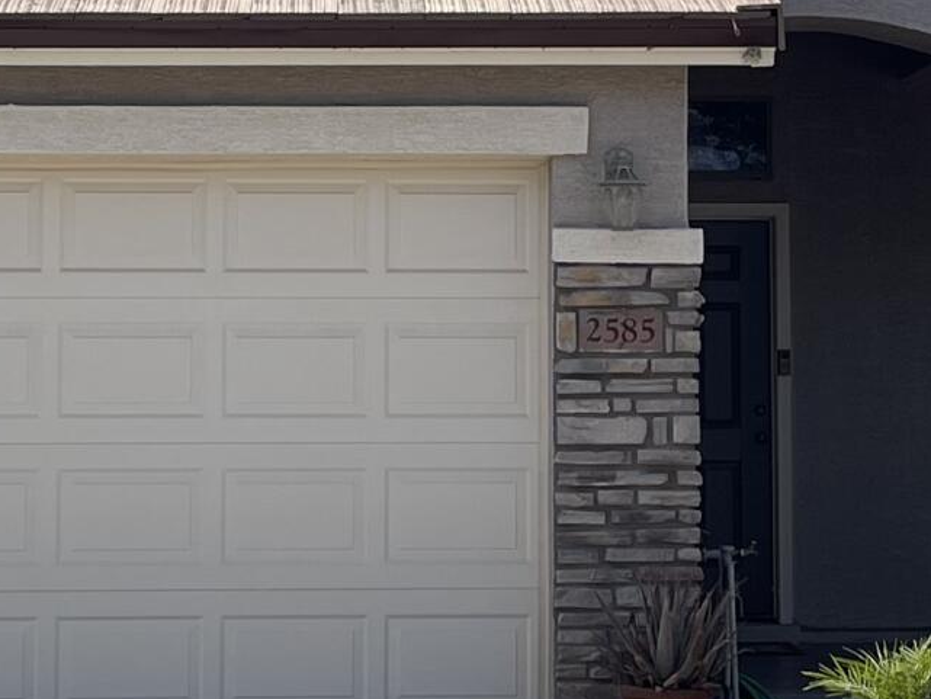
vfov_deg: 12.6
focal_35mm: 117
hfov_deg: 16.8
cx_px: 465
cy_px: 169
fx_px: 3147
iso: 32
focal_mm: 5.1
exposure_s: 1/3559
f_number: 1.6
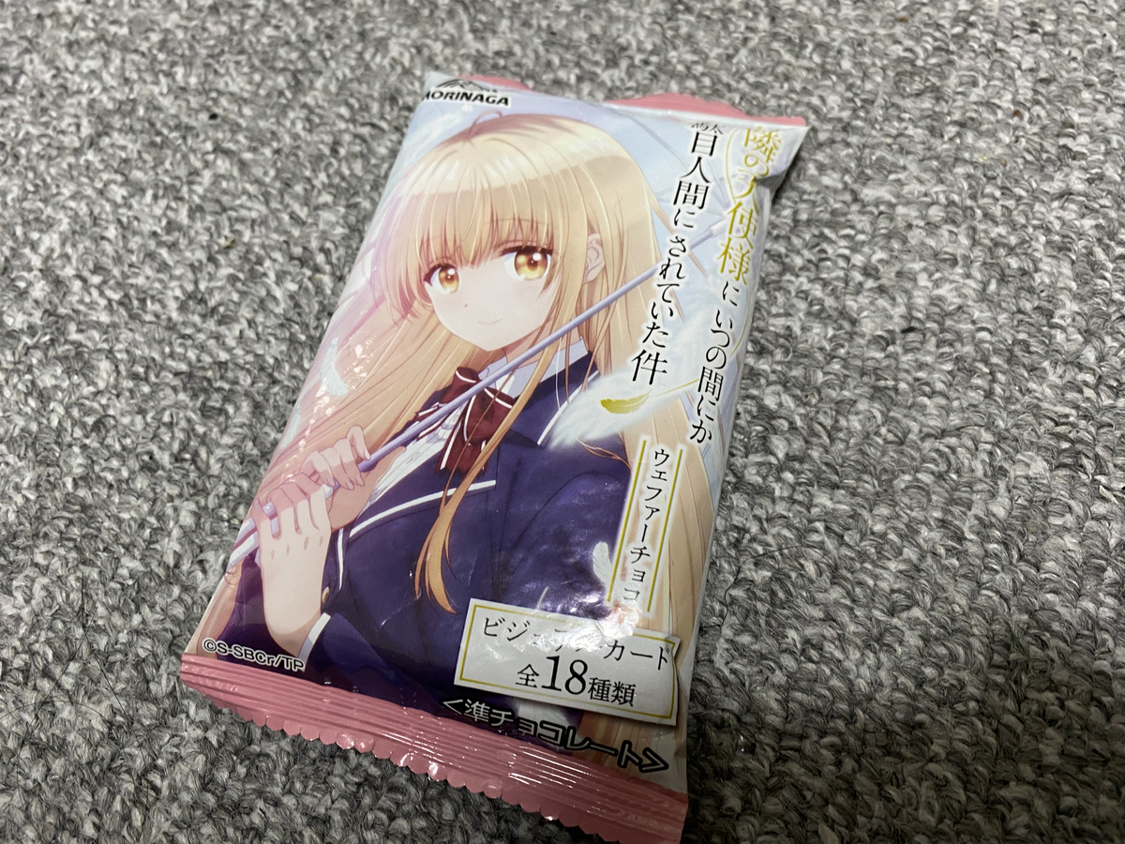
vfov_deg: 53.1
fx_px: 845
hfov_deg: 67.3
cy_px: 422
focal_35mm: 26
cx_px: 562
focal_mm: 4.25
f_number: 1.8
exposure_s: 1/50
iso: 160
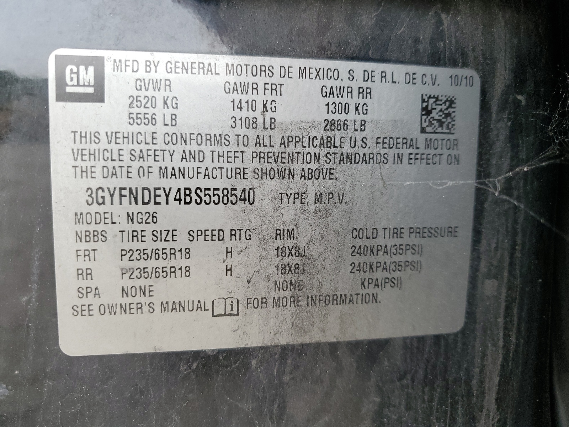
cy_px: 214
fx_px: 427
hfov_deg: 67.3
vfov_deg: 53.1
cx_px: 284
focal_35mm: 26
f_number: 1.5
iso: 64
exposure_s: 1/120
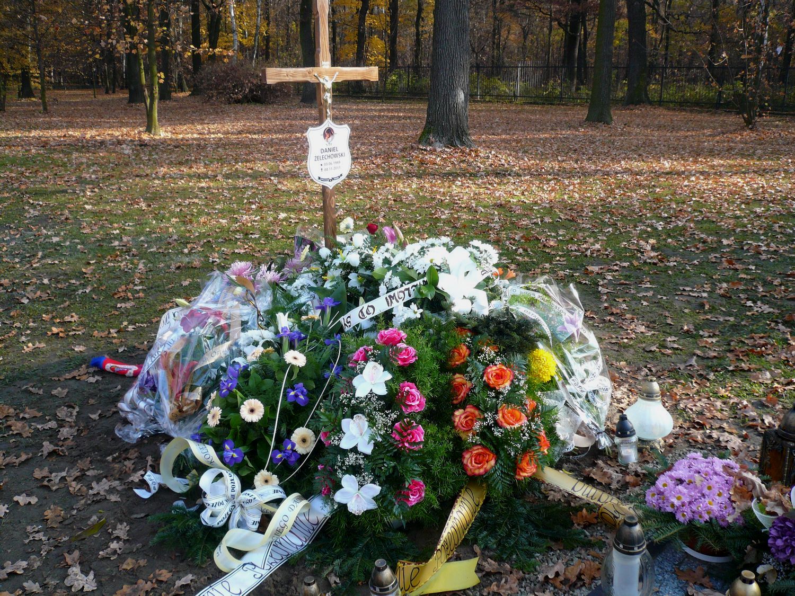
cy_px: 298
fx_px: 735
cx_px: 398
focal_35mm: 32
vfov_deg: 44.2
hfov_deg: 56.8
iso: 100
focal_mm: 5.2
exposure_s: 1/200
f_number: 2.9
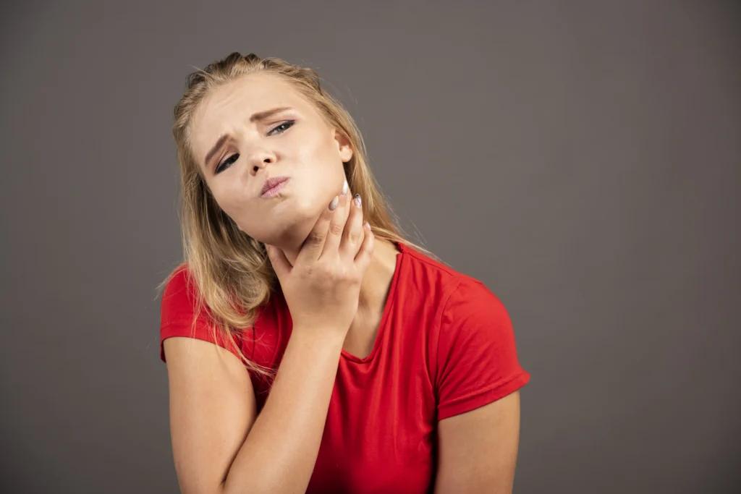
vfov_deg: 14.0
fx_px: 2017
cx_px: 370
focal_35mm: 98
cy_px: 247
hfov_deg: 20.8
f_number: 7.1
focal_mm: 98
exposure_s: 1/200
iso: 160
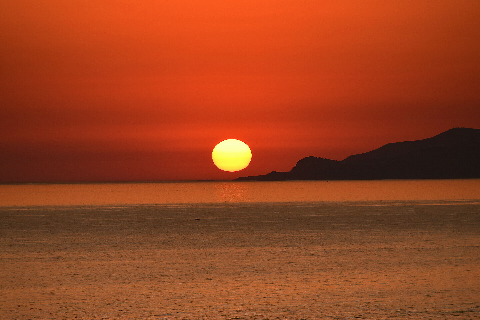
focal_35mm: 300
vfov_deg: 4.6
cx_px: 240
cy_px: 160
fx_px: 4001
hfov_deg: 6.9
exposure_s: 1/500
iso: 200
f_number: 8
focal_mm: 300
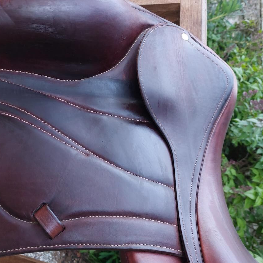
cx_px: 126
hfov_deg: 52.5
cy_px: 133
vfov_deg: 52.5
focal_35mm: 31
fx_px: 266
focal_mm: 5.23
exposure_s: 1/50
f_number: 1.8
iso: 500
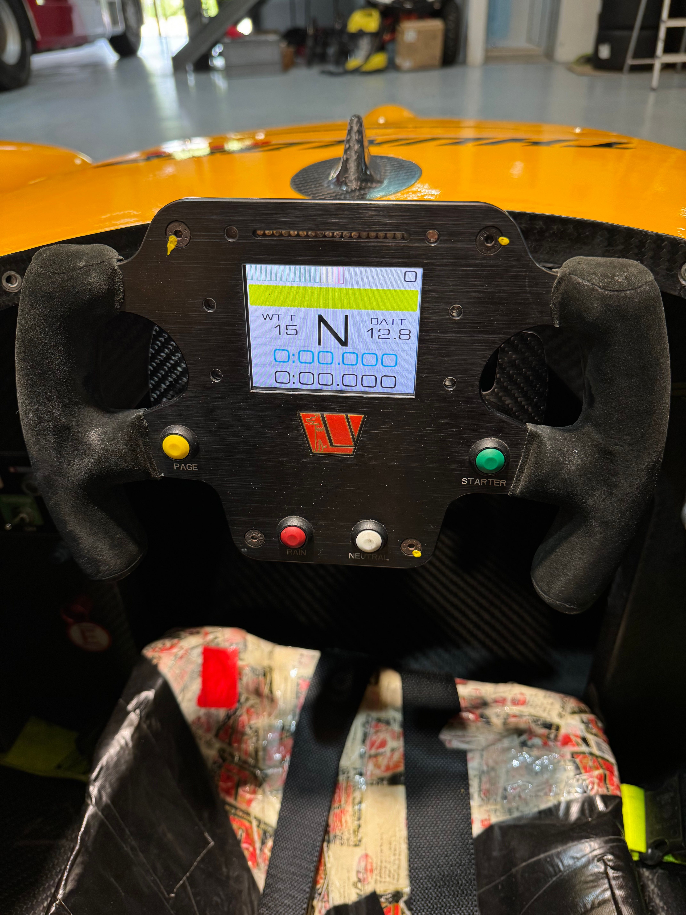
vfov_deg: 71.6
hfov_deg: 56.8
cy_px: 458
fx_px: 634
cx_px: 343
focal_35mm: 24
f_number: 1.78
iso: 160
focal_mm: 6.76
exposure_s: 1/100
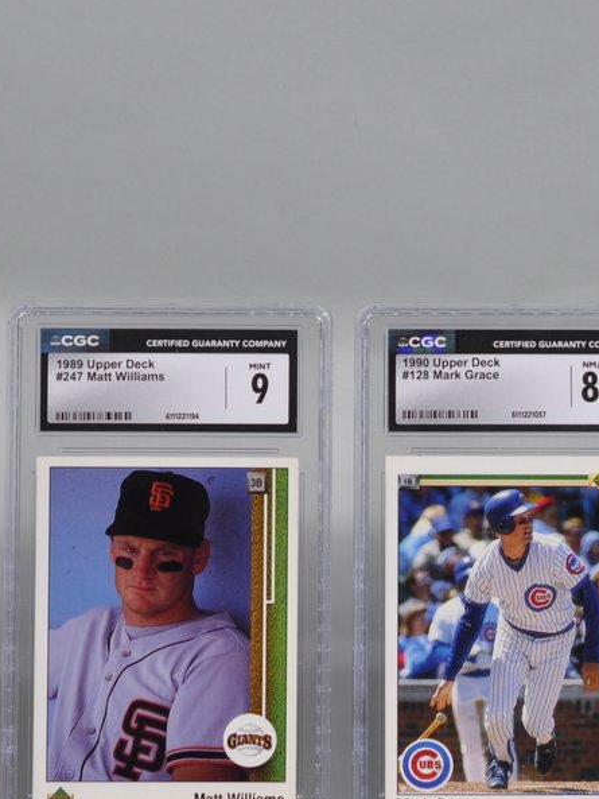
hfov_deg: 8.9
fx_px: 3829
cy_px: 587
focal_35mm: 166
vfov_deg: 11.9
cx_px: 684
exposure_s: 1/80
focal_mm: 40
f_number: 4.5
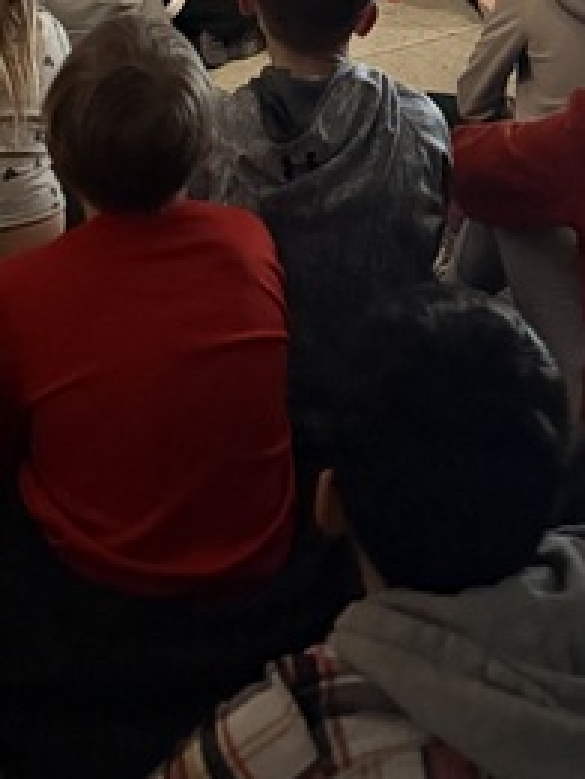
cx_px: 239
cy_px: -725
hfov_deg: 15.7
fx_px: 2116
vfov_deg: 16.5
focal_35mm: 94
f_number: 1.78
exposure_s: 1/30
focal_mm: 6.76
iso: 800
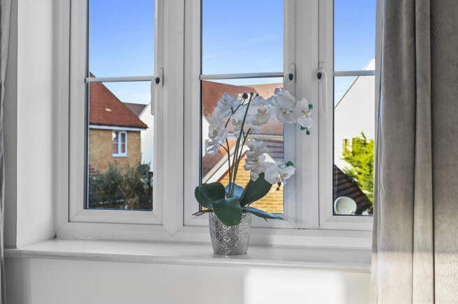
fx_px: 635
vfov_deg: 26.9
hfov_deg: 39.6
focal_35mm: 50
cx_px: 229
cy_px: 152
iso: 400
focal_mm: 50
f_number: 8
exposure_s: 1/13
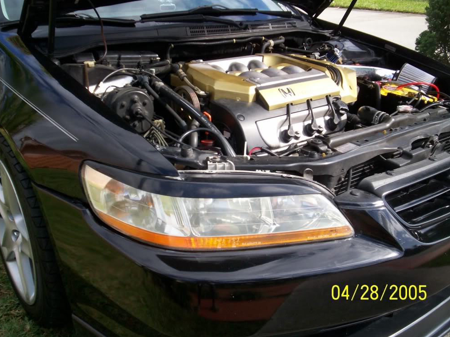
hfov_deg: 50.1
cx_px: 219
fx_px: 481
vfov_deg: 38.7
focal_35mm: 37
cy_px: 166
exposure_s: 1/307
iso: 100
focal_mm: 5.9
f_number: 4.5
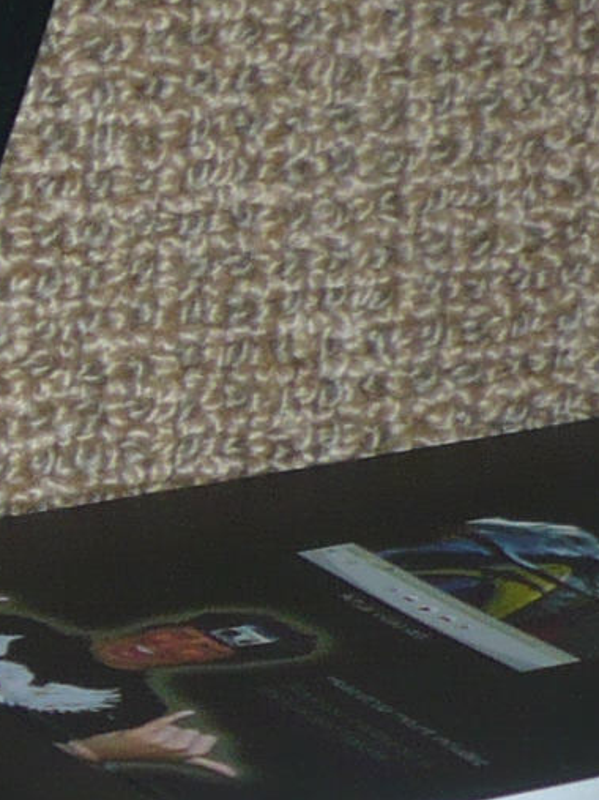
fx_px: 4893
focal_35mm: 212
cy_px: 866
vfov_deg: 9.3
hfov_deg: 6.5
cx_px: -1133
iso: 100
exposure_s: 1/30
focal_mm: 5.8
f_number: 2.8
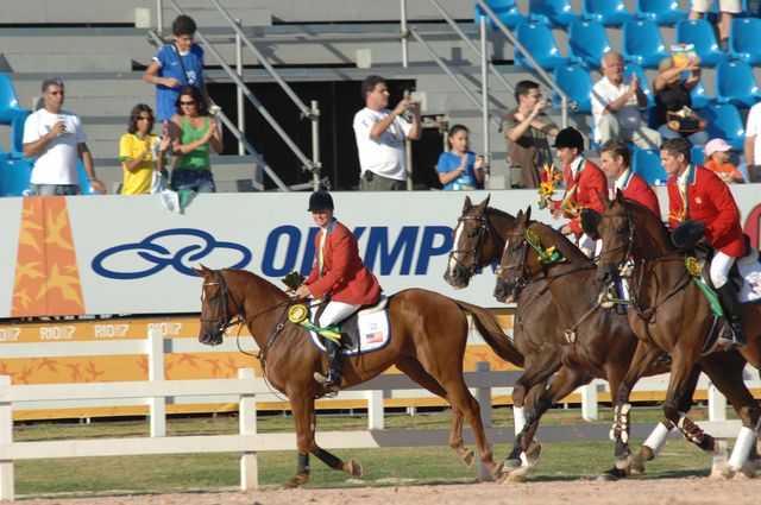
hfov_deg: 3.7
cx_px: 380
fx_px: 11717
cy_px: 252
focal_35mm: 555
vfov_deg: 2.5
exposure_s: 1/400
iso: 200
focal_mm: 370
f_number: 8.5
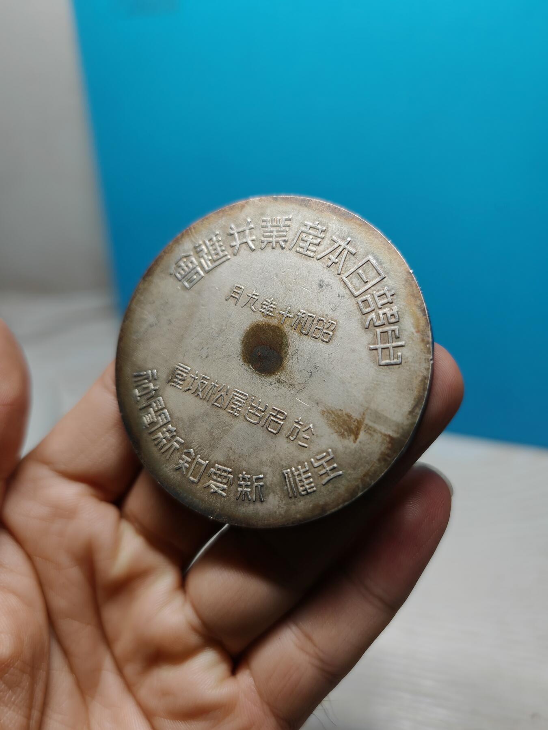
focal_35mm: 27
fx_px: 570
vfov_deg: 65.3
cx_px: 274
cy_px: 365
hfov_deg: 51.4
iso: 100
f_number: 1.6
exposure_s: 1/110
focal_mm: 7.62
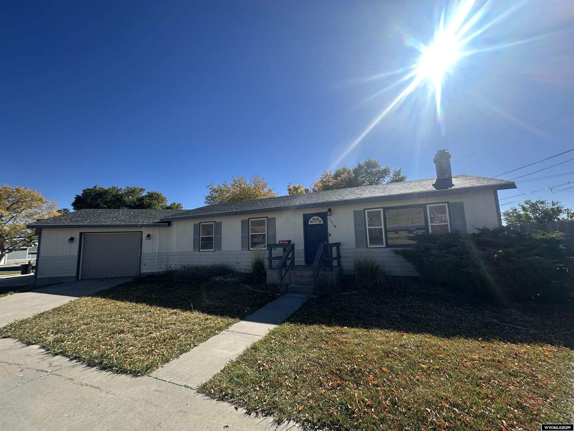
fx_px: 232
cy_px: 216
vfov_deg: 85.7
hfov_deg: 102.1
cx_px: 287
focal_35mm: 14
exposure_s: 1/1949
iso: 50
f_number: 2.2
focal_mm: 2.22
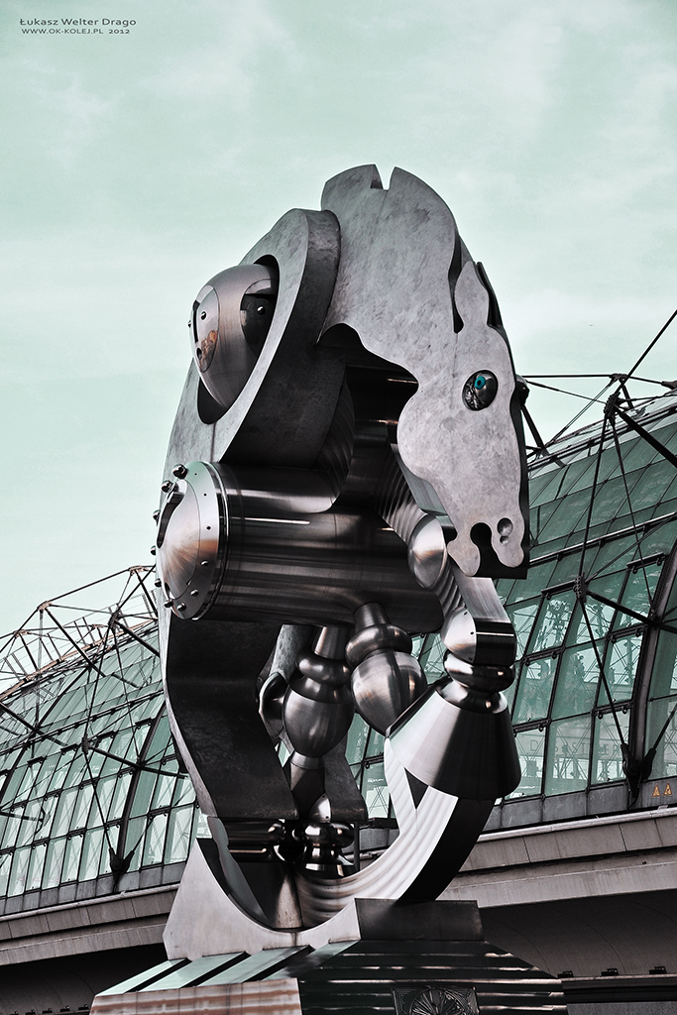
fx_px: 2622
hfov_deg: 14.7
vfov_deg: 21.9
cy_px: 508
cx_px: 338
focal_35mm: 93
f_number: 5.6
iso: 200
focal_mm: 62
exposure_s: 1/500
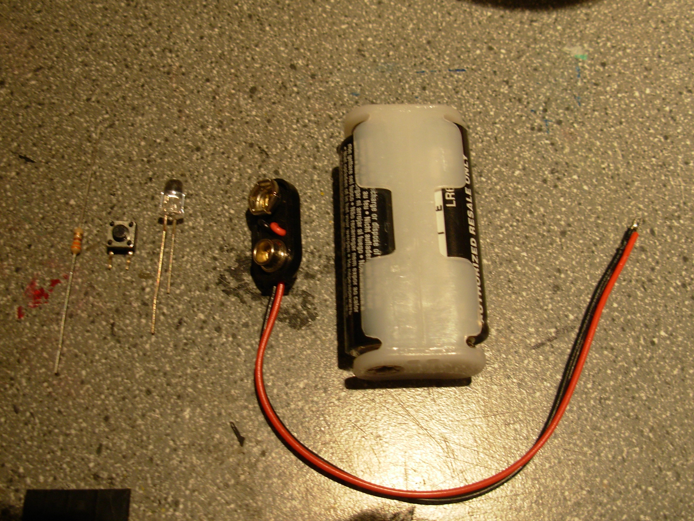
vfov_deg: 37.7
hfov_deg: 49.0
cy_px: 260
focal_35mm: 38
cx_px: 347
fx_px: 762
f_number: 2.9
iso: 77
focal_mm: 6.3
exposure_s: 1/32
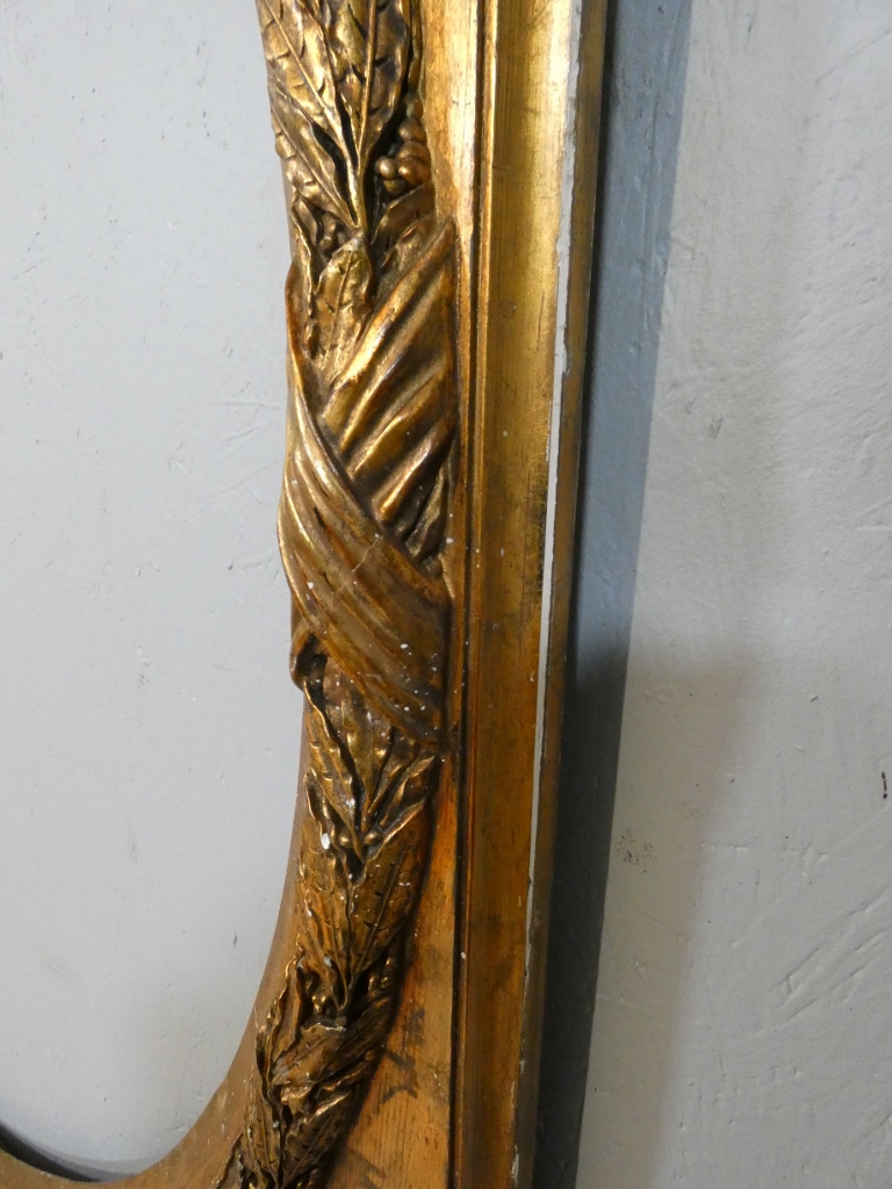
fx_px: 687
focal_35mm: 20
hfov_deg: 66.0
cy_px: 594
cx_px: 446
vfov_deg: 81.7
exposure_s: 1/125
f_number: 2.8
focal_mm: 3.6
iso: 1250
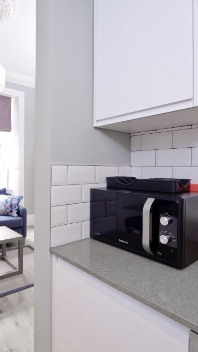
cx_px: 67
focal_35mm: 23
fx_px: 215
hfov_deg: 48.7
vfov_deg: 78.7
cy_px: 168
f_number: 8
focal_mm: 14
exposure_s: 1/30
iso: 400
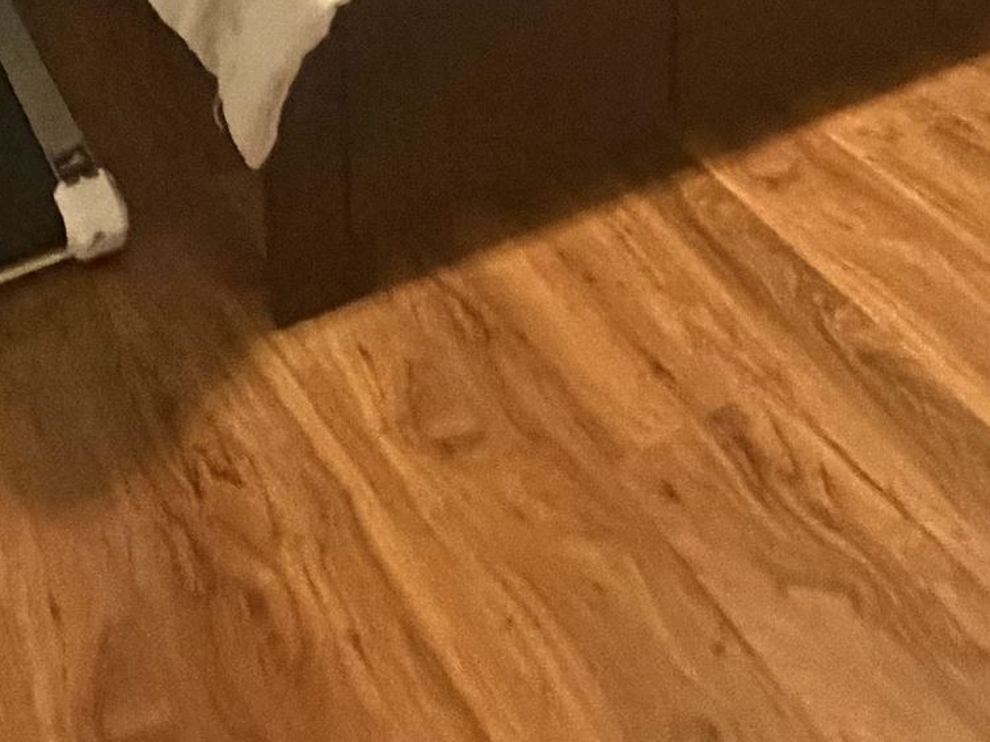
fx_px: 1630
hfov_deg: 32.8
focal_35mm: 57
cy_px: -600
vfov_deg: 19.3
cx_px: 799
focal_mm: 2.22
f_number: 2.2
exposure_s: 1/60
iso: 1000
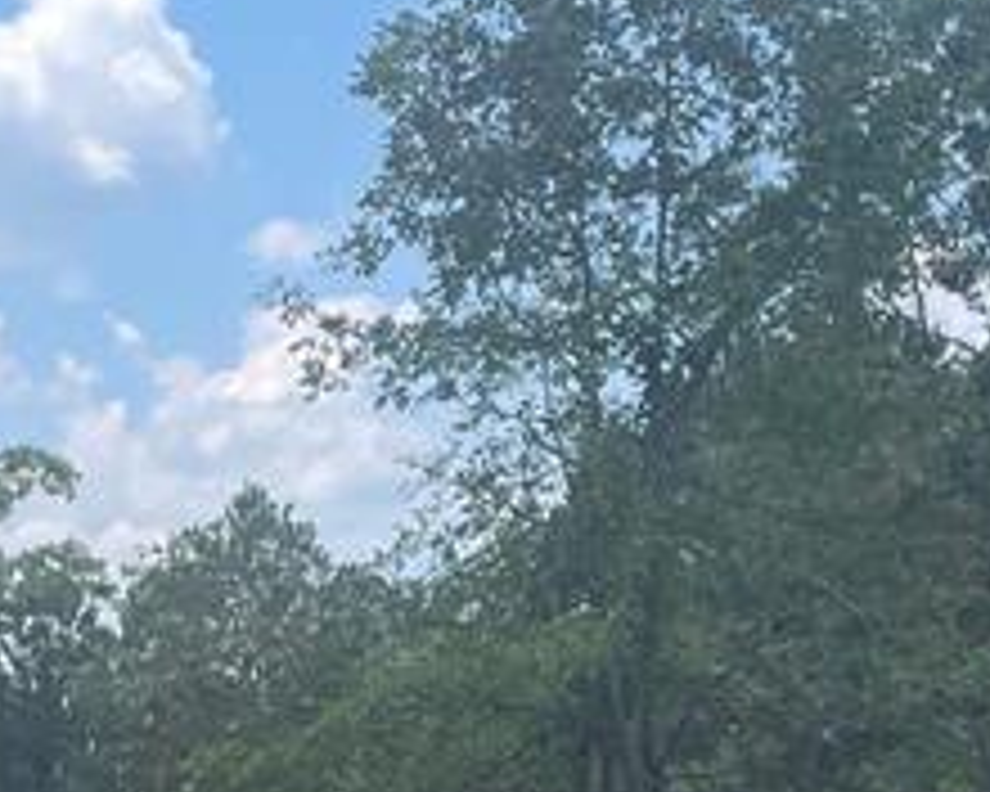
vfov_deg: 12.6
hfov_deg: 15.9
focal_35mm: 118
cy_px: 1080
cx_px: -40
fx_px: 3457
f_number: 1.6
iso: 32
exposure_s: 1/1795
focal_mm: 4.2
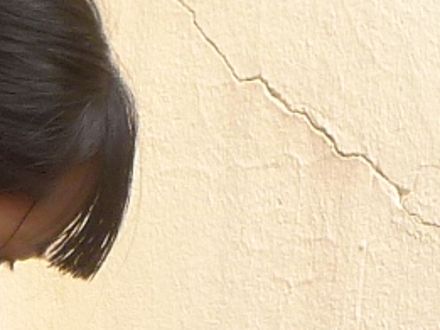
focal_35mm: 392
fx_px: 4985
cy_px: 1096
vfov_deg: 3.7
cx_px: 342
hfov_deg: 5.1
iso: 200
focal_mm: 10.7
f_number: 4.5
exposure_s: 1/320
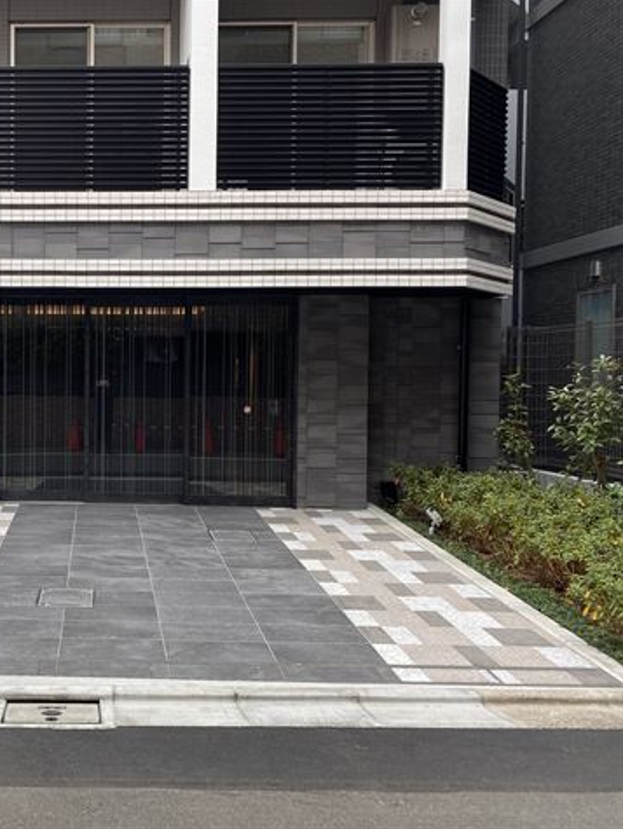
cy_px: 412
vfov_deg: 52.6
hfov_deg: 38.1
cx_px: 66
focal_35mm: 35
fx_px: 839
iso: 32
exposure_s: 1/257
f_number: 1.8
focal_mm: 4.25
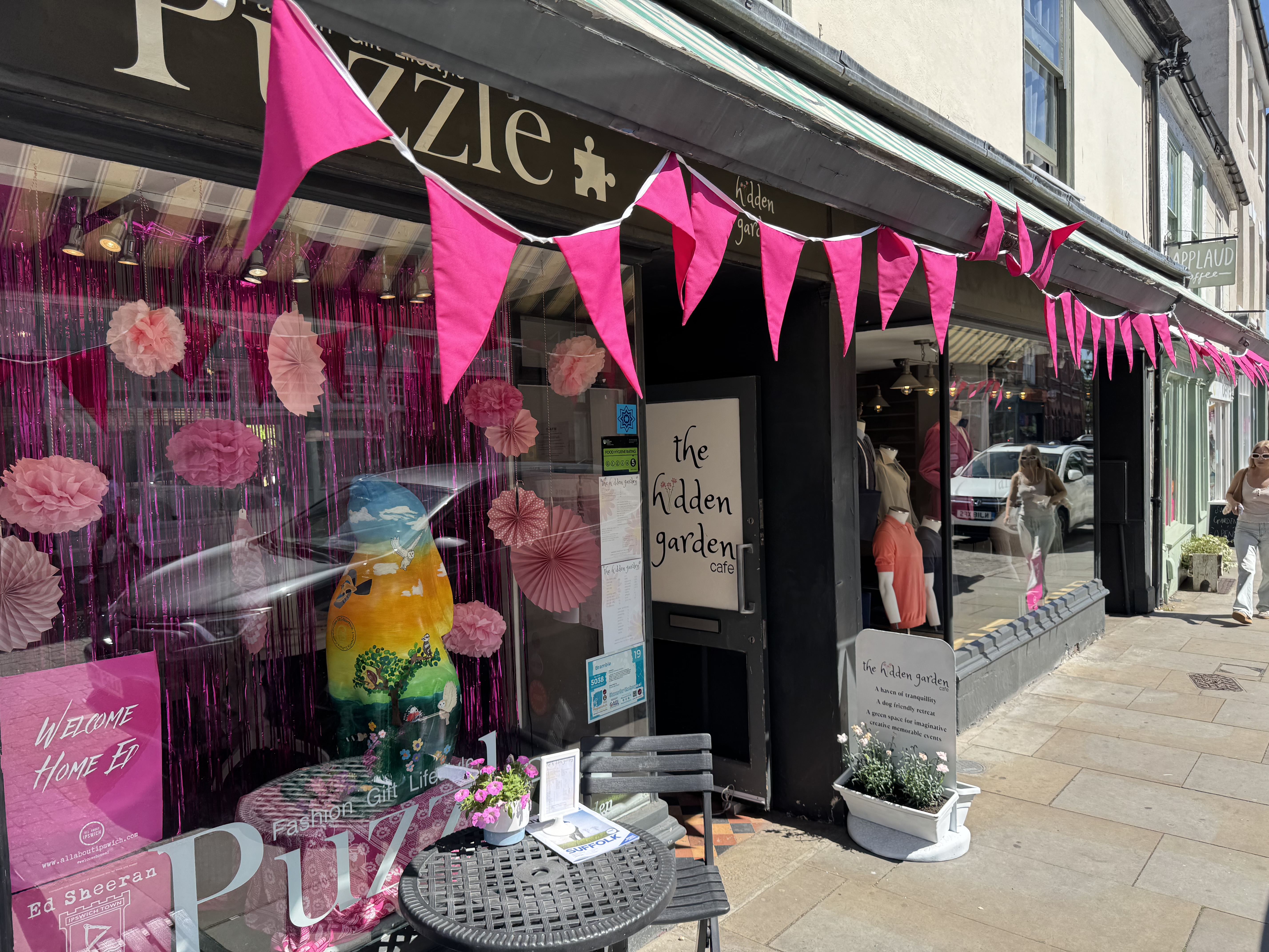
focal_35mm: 24
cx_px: 634
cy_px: 476
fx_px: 880
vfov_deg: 56.8
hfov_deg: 71.6
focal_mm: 6.76
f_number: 1.78
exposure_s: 1/1395
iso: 80
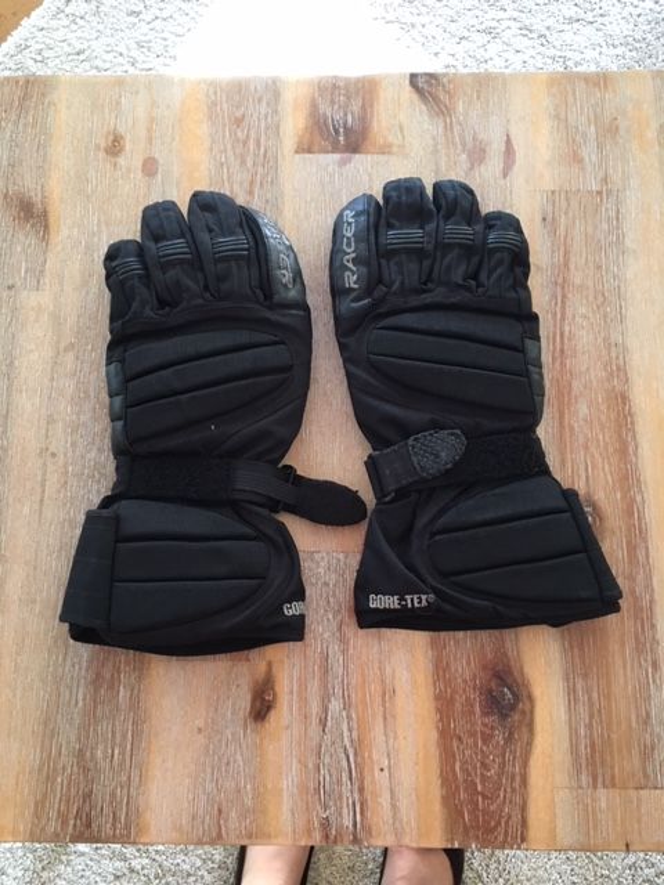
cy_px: 442
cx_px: 332
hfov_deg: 48.2
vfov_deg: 61.7
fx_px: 742
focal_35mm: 29
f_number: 2.2
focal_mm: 4.15
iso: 250
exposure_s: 1/33
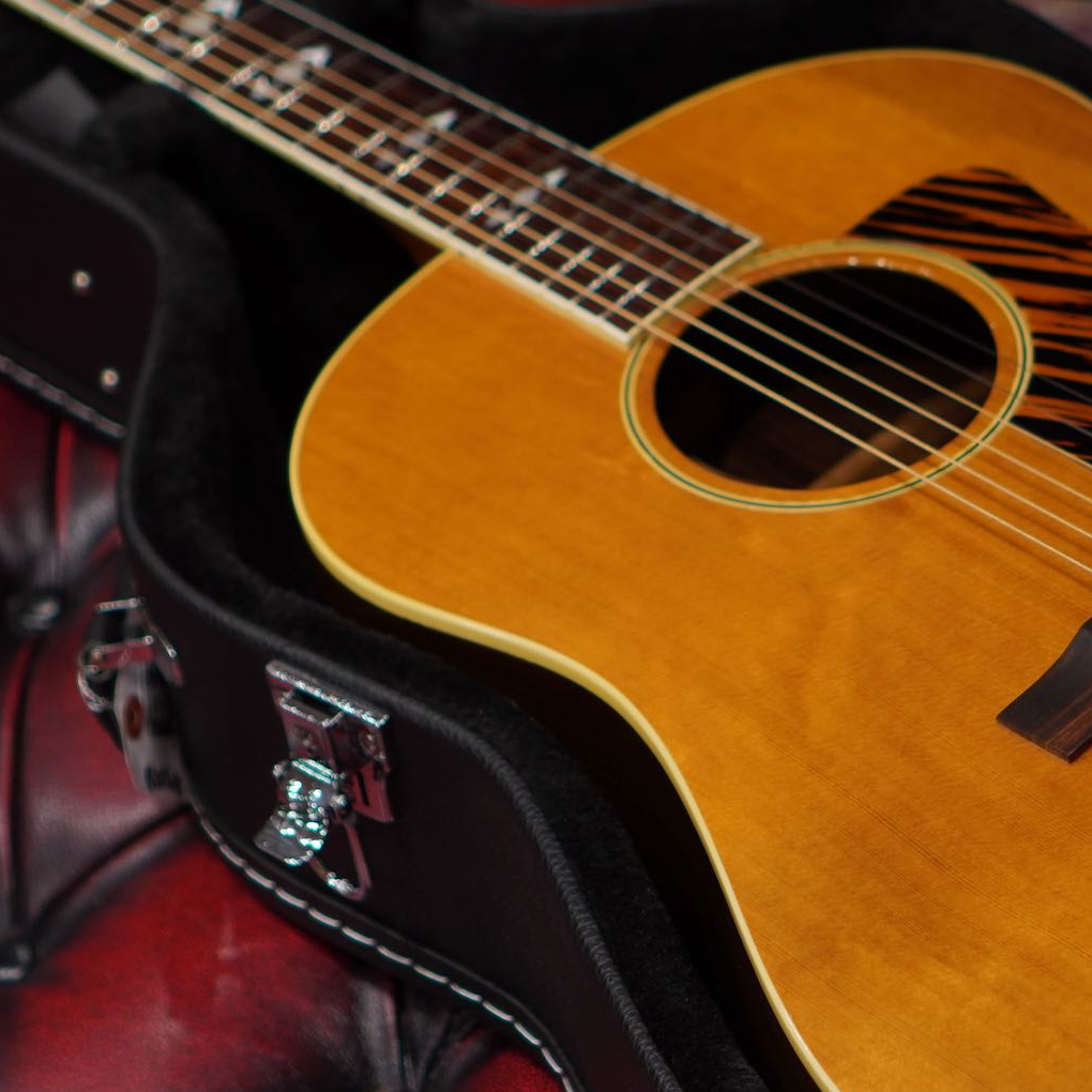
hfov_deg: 13.2
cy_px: 370
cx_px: 866
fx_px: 4684
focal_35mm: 131
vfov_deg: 13.3
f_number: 2.2
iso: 100
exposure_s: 1/80
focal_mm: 35
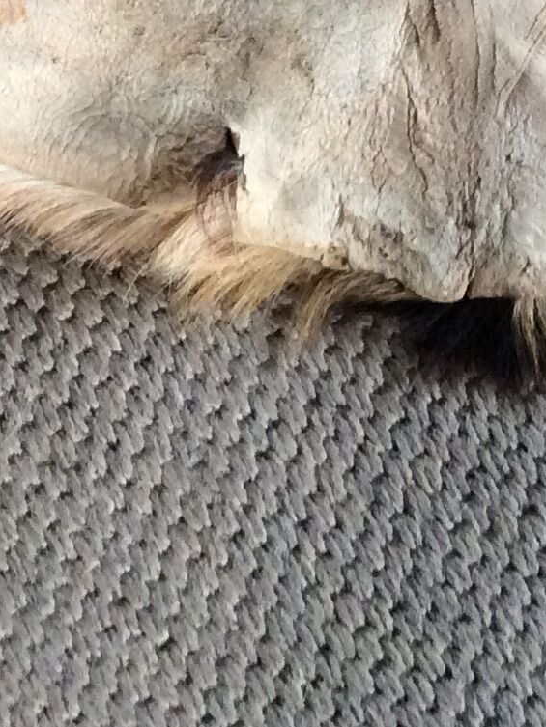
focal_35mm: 110
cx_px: 61
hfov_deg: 13.4
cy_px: -185
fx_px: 2313
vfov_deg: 17.0
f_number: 2.4
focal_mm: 3.3
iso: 125
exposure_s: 1/25
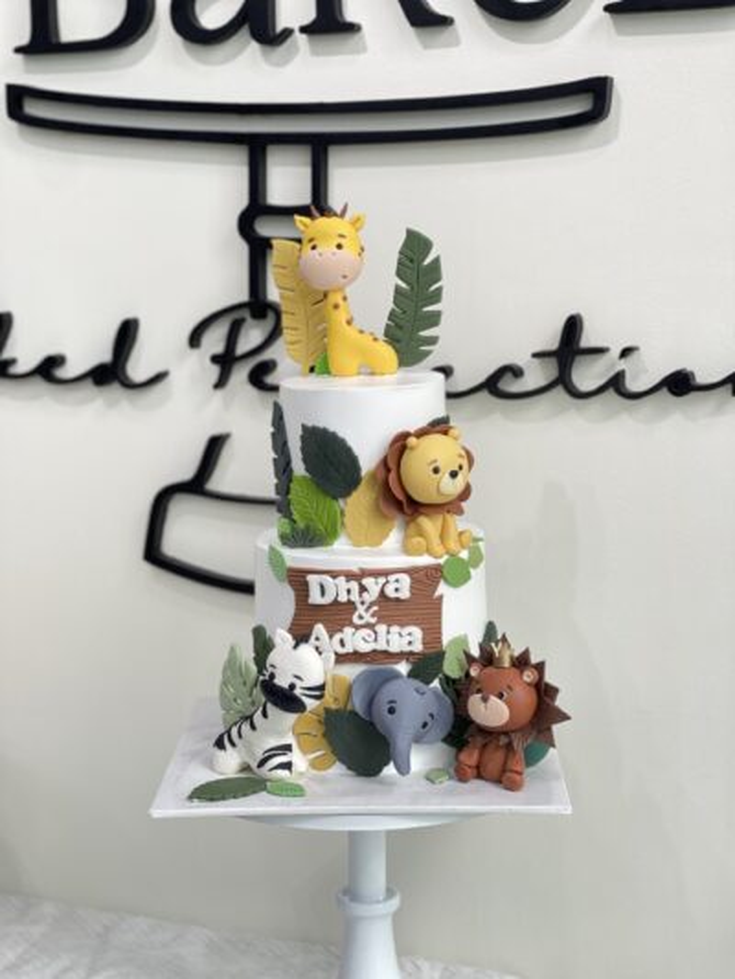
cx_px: 368
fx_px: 1811
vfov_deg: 30.3
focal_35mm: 64
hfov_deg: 22.9
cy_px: 490
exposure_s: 1/100
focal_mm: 7.5
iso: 100
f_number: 2.2
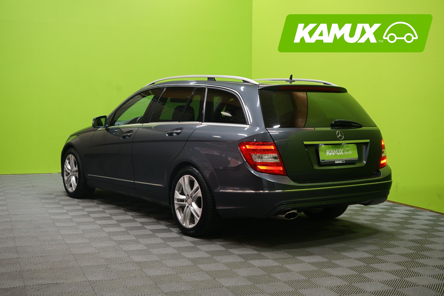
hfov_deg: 40.3
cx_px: 222
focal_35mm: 49
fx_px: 604
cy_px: 148
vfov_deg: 27.5
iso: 800
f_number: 5.6
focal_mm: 49
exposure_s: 1/20
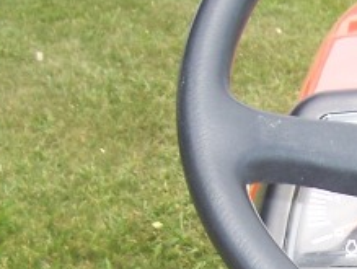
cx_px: 445
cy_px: 381
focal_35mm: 124
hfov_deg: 15.2
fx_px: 1281
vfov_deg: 11.6
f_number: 2.7
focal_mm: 5.6
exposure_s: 1/750
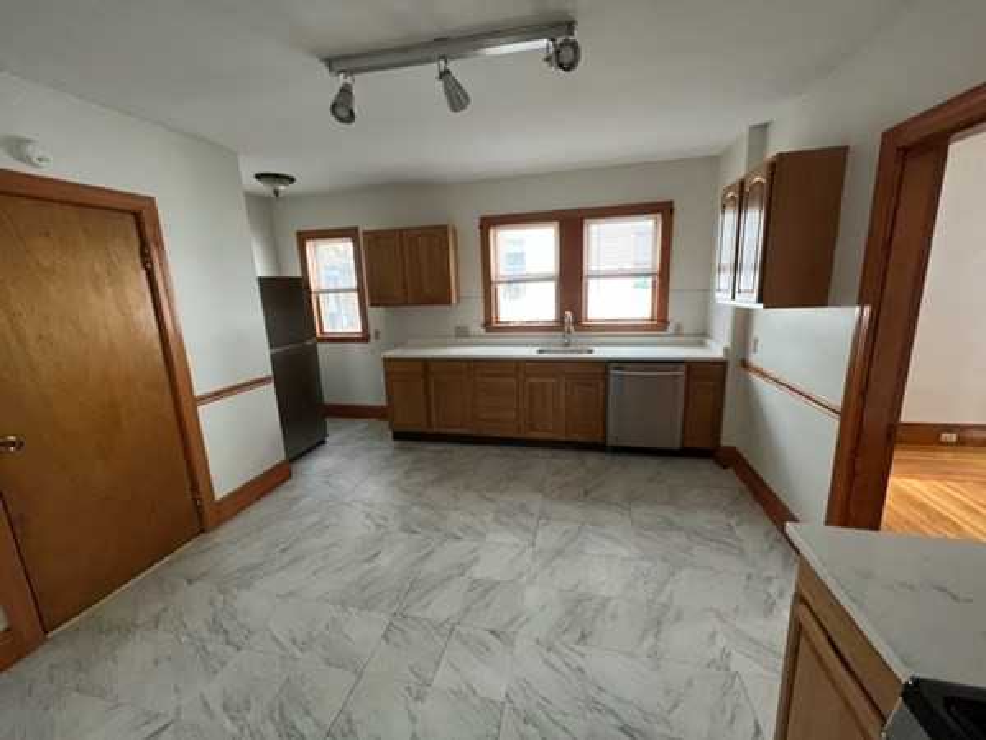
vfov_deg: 89.9
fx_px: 370
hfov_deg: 106.2
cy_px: 370
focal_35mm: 13
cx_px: 493
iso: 320
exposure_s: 1/60
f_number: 1.8
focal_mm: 1.57
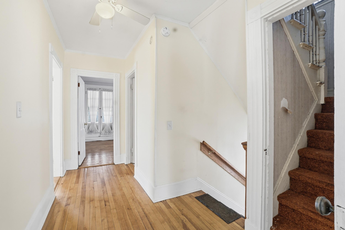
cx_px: 172
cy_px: 115
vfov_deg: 77.3
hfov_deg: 100.4
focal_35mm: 15
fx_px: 144
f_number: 11
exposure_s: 1/200
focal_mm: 10
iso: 200
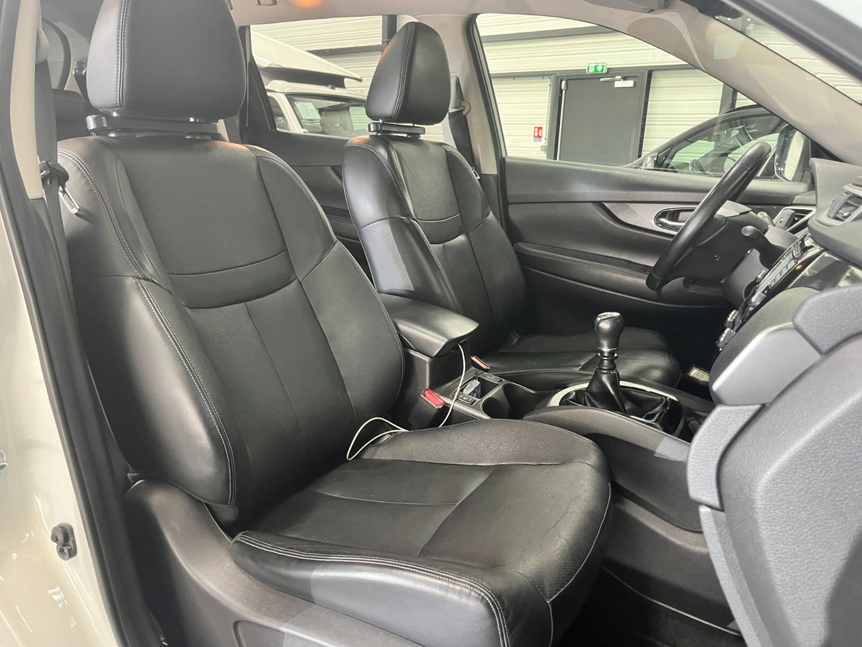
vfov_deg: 53.1
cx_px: 431
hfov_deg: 67.3
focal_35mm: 26
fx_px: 647
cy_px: 324
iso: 500
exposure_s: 1/50
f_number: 1.6
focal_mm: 5.1
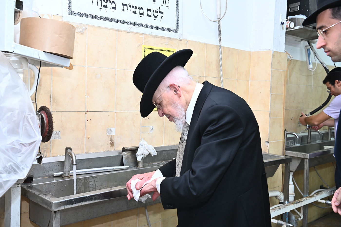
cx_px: 170
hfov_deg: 48.5
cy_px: 114
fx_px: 379
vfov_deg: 33.4
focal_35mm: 40
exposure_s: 1/200
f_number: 5.6
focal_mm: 40
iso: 1000
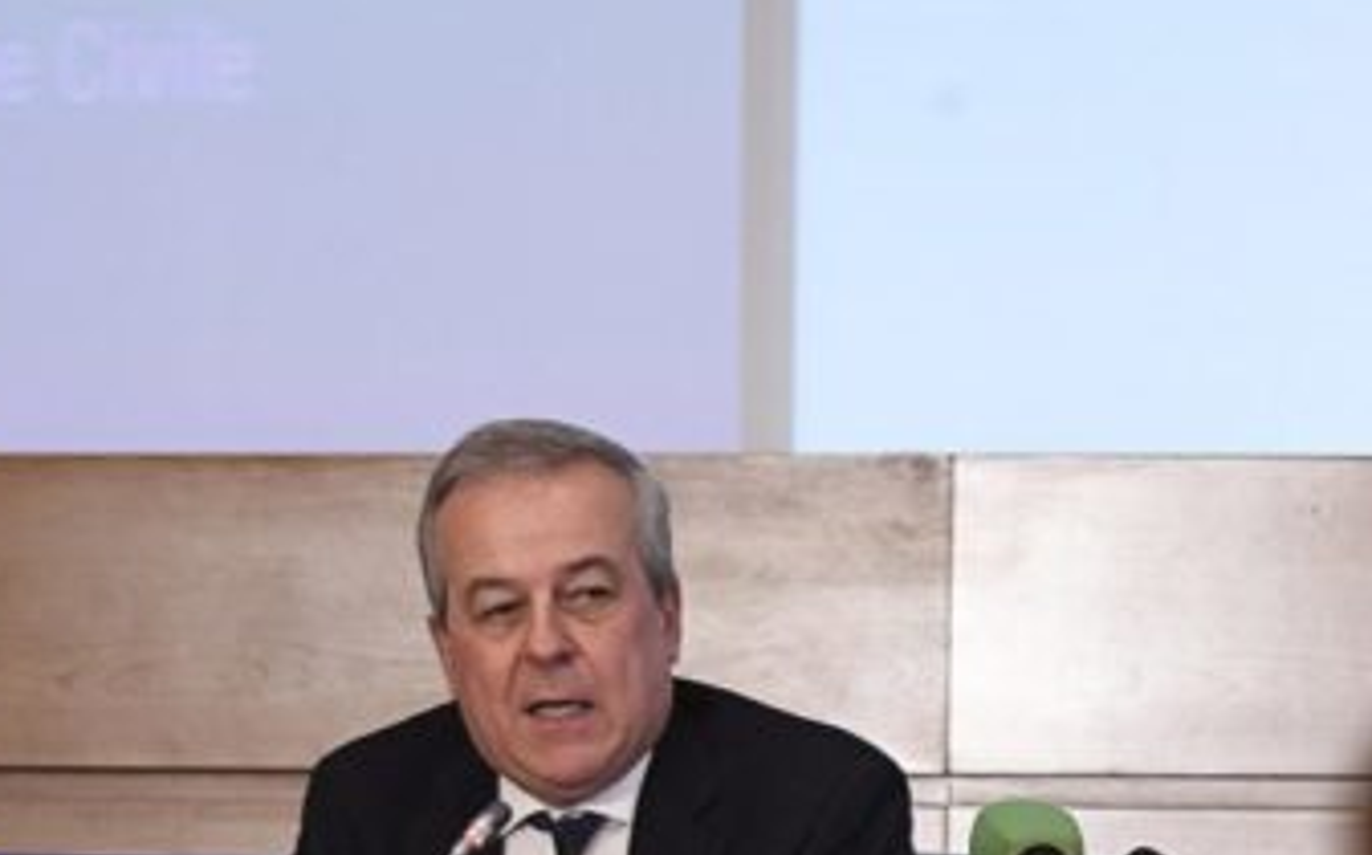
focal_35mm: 279
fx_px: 10424
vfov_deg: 4.7
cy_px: 1002
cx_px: 1376
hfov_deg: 7.5
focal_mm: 80
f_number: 2.8
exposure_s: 1/250
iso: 2500
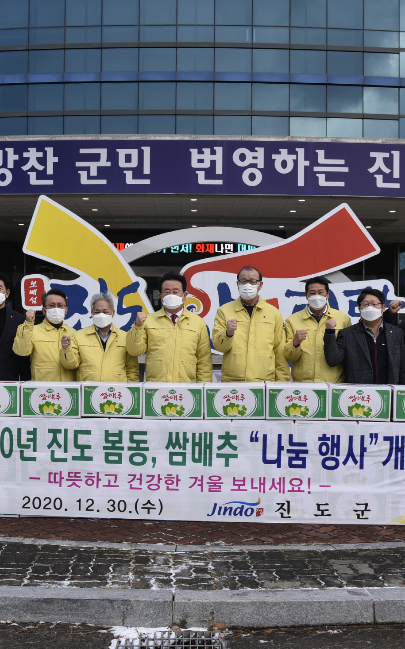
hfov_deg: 26.3
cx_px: 177
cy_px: 325
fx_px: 866
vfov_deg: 41.1
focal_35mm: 49
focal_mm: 32
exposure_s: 1/125
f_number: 8
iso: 100
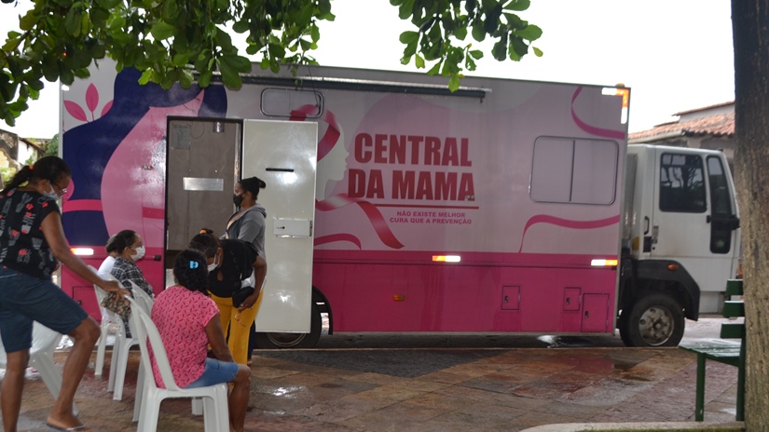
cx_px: 356
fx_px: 795
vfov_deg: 30.4
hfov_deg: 51.6
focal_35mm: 39
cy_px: 220
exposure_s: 1/125
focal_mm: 20
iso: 160
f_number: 4
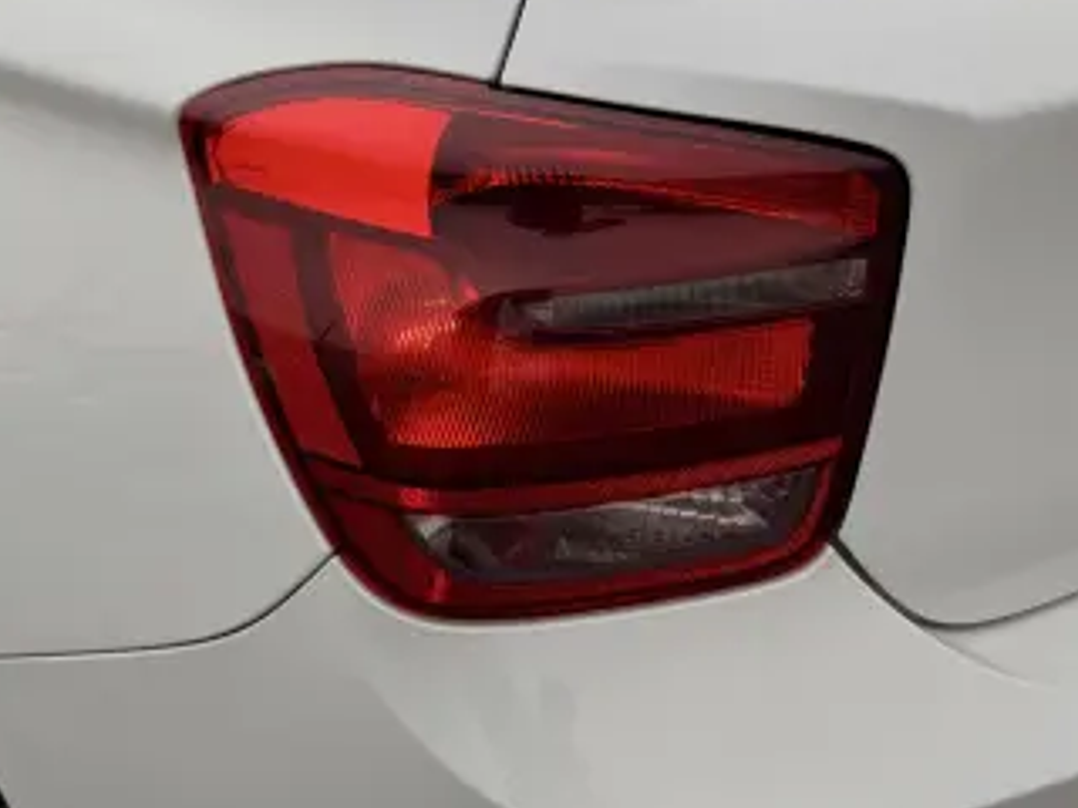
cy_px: 404
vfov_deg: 27.0
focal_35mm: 54
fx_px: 1682
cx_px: 573
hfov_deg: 35.5
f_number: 1.78
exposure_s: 1/2865
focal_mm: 6.76
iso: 64
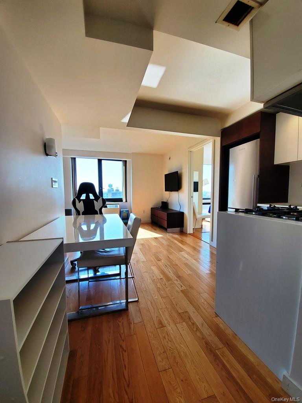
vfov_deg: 106.2
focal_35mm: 13
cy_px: 202
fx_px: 151
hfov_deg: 89.9
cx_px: 151
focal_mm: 1.8
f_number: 2.2
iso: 64
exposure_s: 1/119
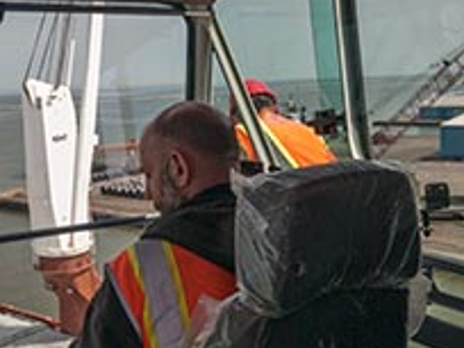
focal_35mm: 41
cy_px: 213
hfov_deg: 43.1
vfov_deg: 35.0
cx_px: 75
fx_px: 550
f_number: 10
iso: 400
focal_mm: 10
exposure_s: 1/640
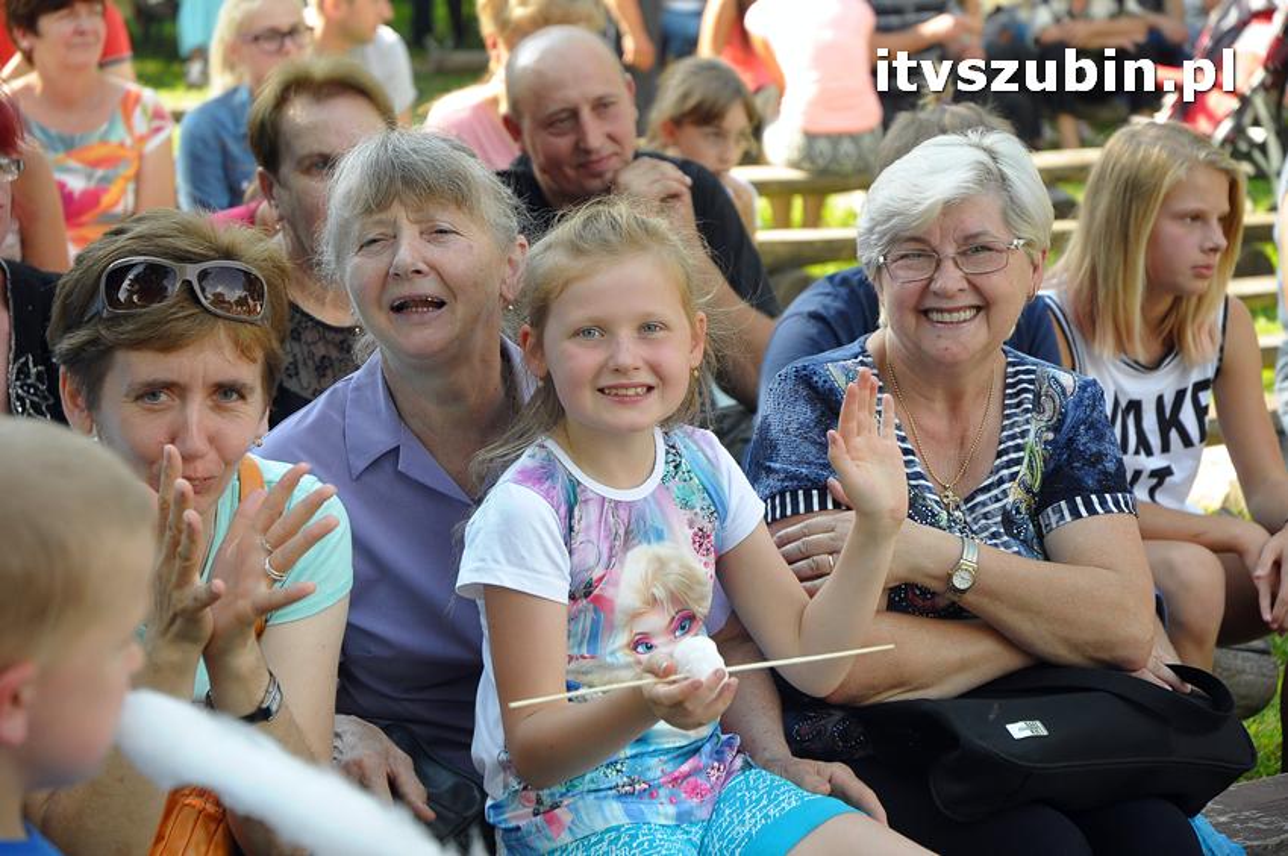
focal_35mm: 105
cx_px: 644
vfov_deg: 13.0
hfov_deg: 19.5
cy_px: 428
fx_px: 3753
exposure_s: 1/400
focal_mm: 70
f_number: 5
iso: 640
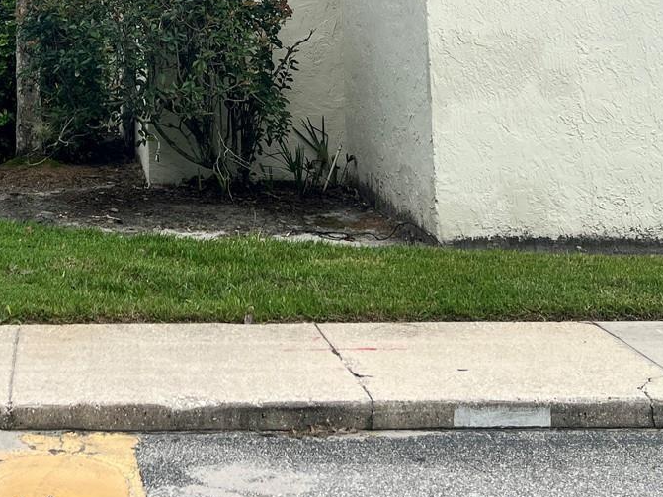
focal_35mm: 62
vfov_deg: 22.0
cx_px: 138
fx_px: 1187
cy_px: -82
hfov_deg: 30.5
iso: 50
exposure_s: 1/4444
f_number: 1.5
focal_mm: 5.7
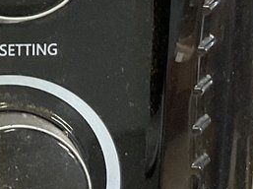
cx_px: -43
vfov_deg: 8.7
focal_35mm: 171
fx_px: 1248
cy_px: 91
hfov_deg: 11.4
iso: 250
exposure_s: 1/30
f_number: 1.8
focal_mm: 3
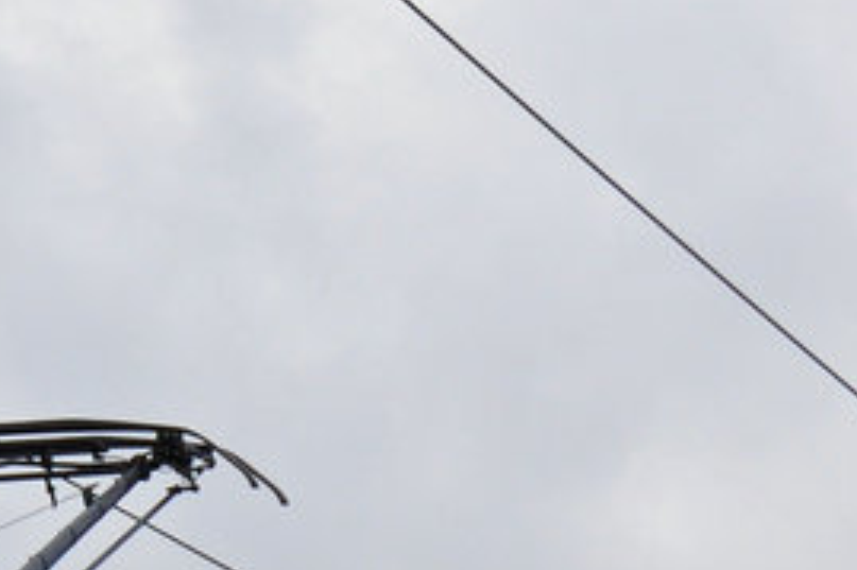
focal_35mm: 308
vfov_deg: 4.4
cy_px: 1237
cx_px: 459
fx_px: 7327
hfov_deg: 6.7
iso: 400
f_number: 7.1
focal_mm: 46
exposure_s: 1/800
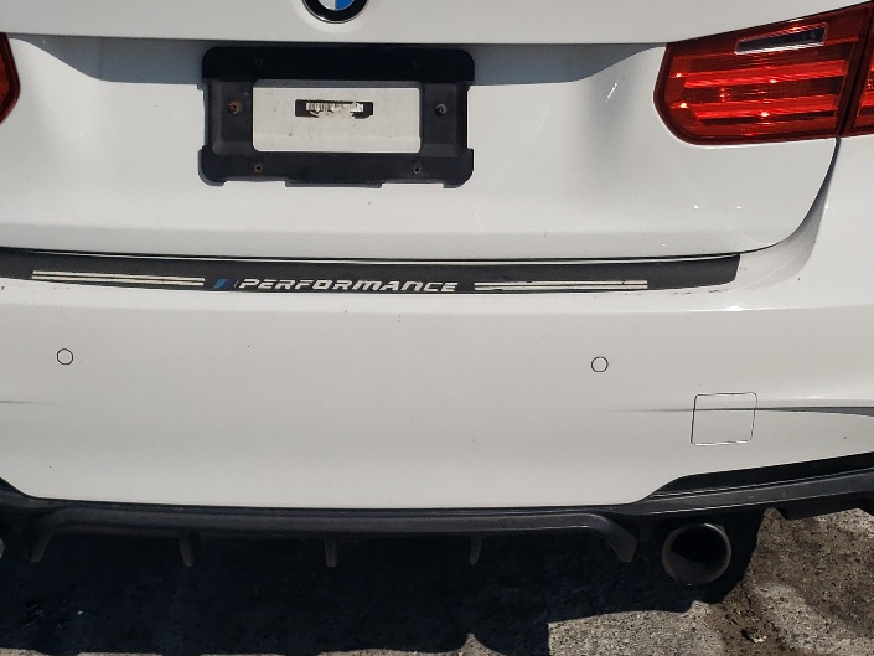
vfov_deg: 24.2
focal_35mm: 59
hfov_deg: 32.6
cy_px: 71
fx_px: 1490
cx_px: 372
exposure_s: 1/10000
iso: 50
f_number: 1.5
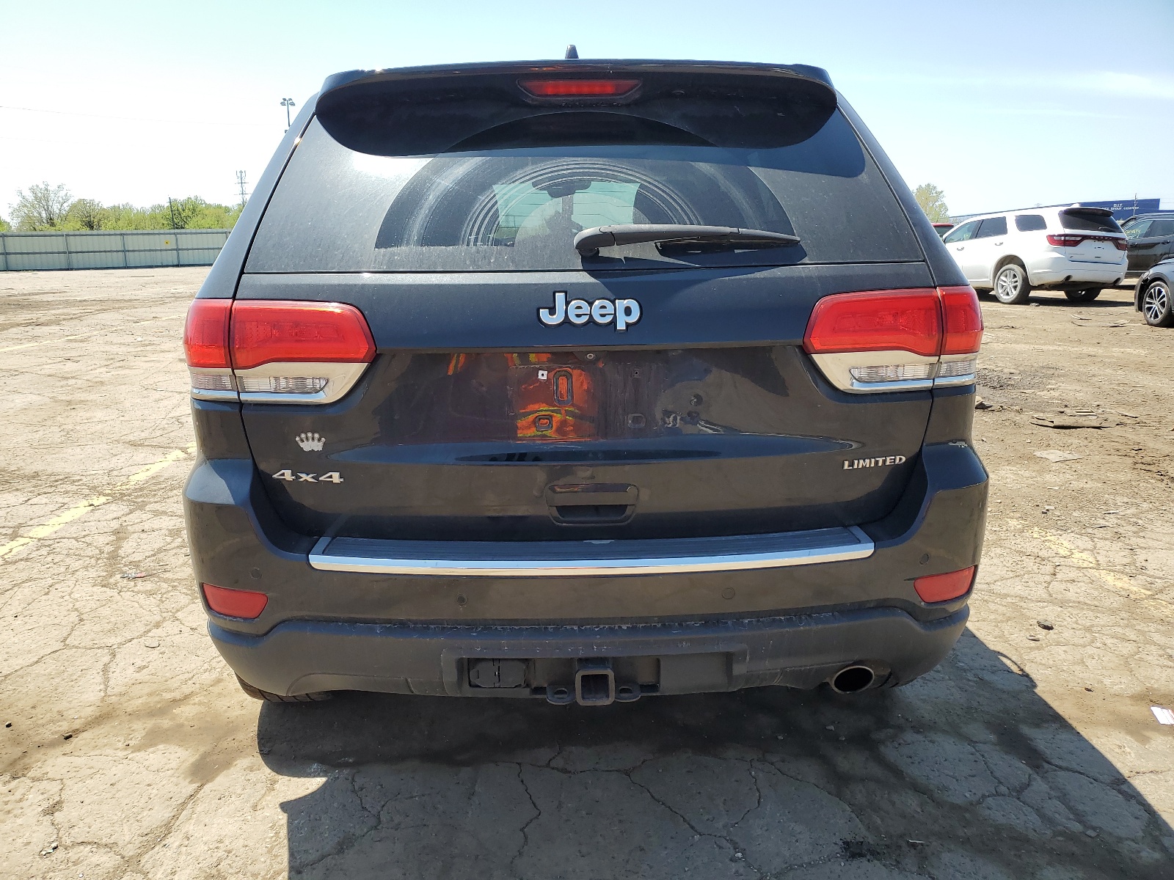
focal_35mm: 26
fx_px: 882
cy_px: 440
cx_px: 587
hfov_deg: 67.3
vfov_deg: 53.1
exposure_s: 1/1429
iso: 50
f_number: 1.5
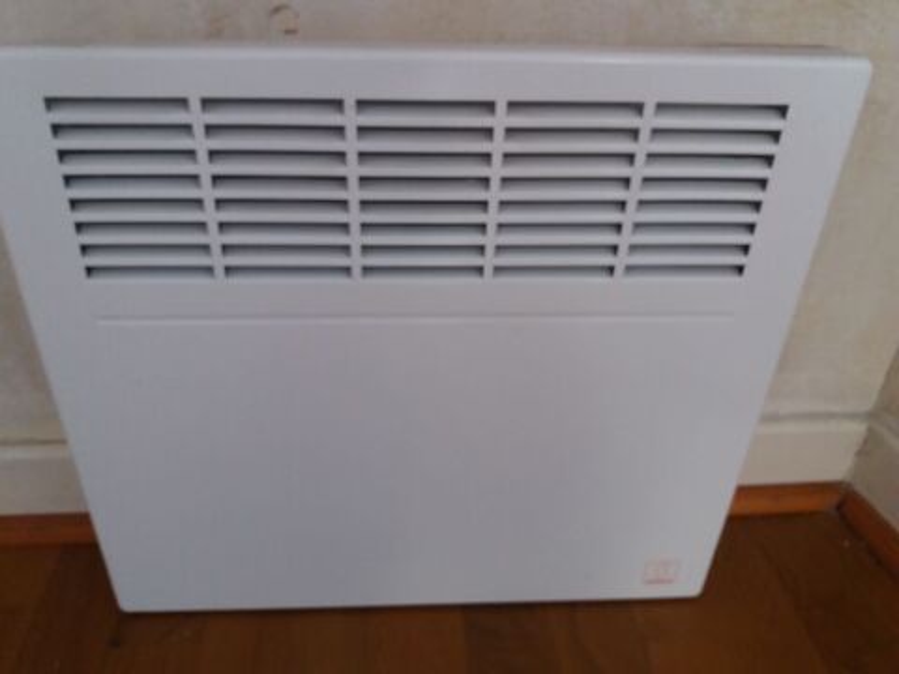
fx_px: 727
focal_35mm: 28
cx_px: 450
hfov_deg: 63.4
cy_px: 337
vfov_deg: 49.7
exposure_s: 1/33
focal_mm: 3.7
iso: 160
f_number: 1.9
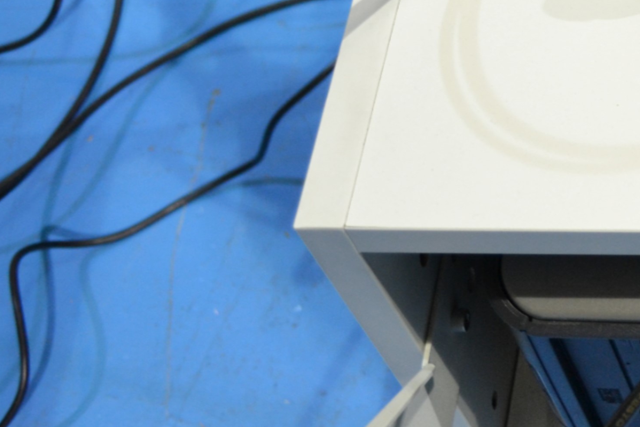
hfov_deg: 17.7
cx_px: 975
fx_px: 1831
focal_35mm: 103
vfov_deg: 12.8
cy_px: -162
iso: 640
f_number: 3.8
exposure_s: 1/15
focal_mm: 22
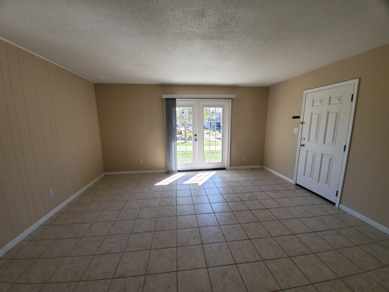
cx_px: 194
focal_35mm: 13
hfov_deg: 106.2
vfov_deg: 89.9
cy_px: 146
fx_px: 146
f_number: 2.2
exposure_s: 1/125
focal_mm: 1.8
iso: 50
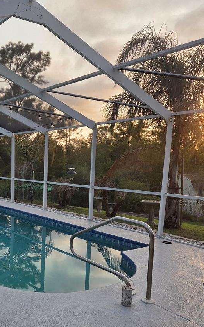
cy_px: 202
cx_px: 31
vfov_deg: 54.8
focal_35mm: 35
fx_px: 312
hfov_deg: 34.7
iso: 80
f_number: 1.8
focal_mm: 5.4
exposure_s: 1/686
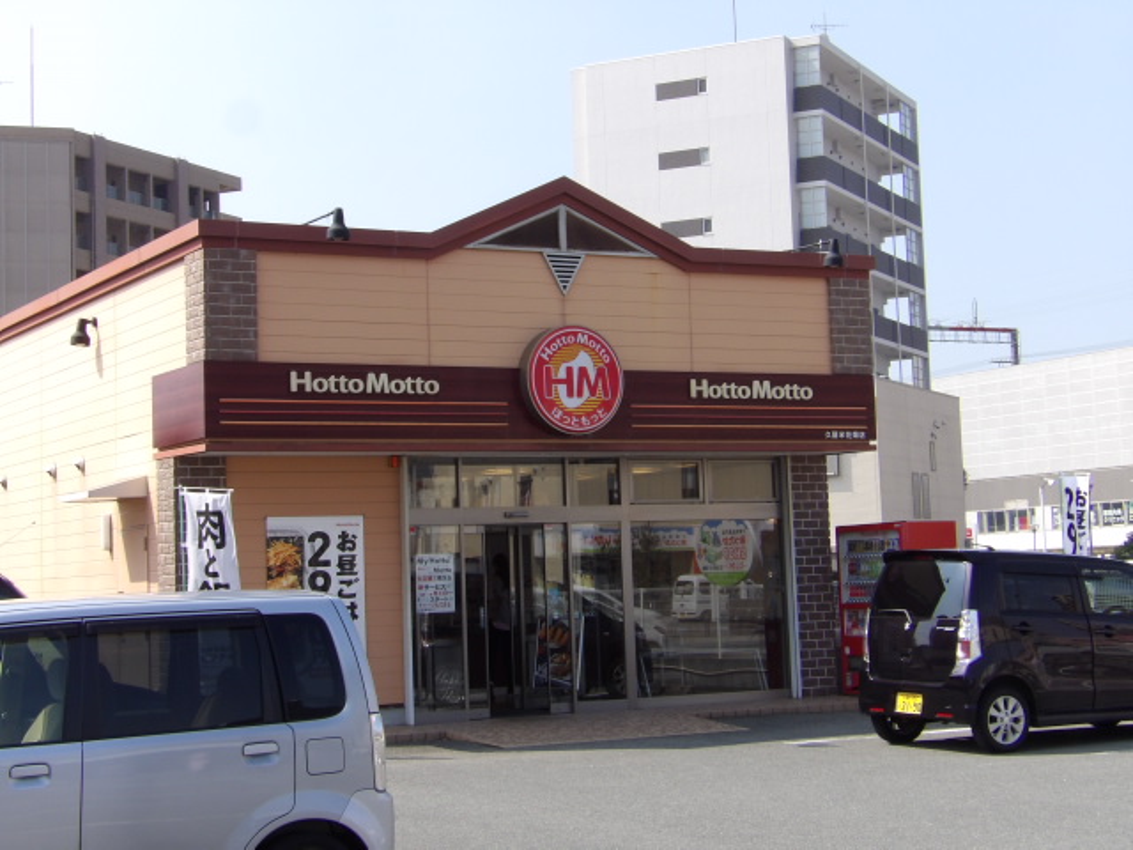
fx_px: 2029
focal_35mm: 62
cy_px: 425
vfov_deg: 23.7
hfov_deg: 31.2
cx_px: 566
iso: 100
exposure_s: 1/140
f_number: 8
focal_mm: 11.1
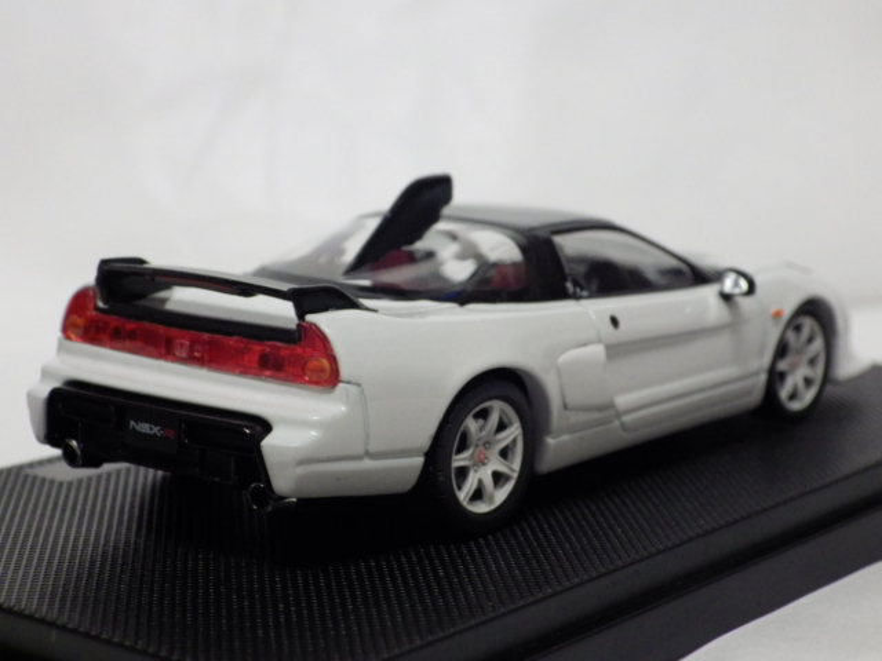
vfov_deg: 17.0
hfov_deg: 22.5
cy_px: 330
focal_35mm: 87
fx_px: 2217
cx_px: 441
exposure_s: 1/30
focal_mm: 15.6
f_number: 4.4
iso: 800
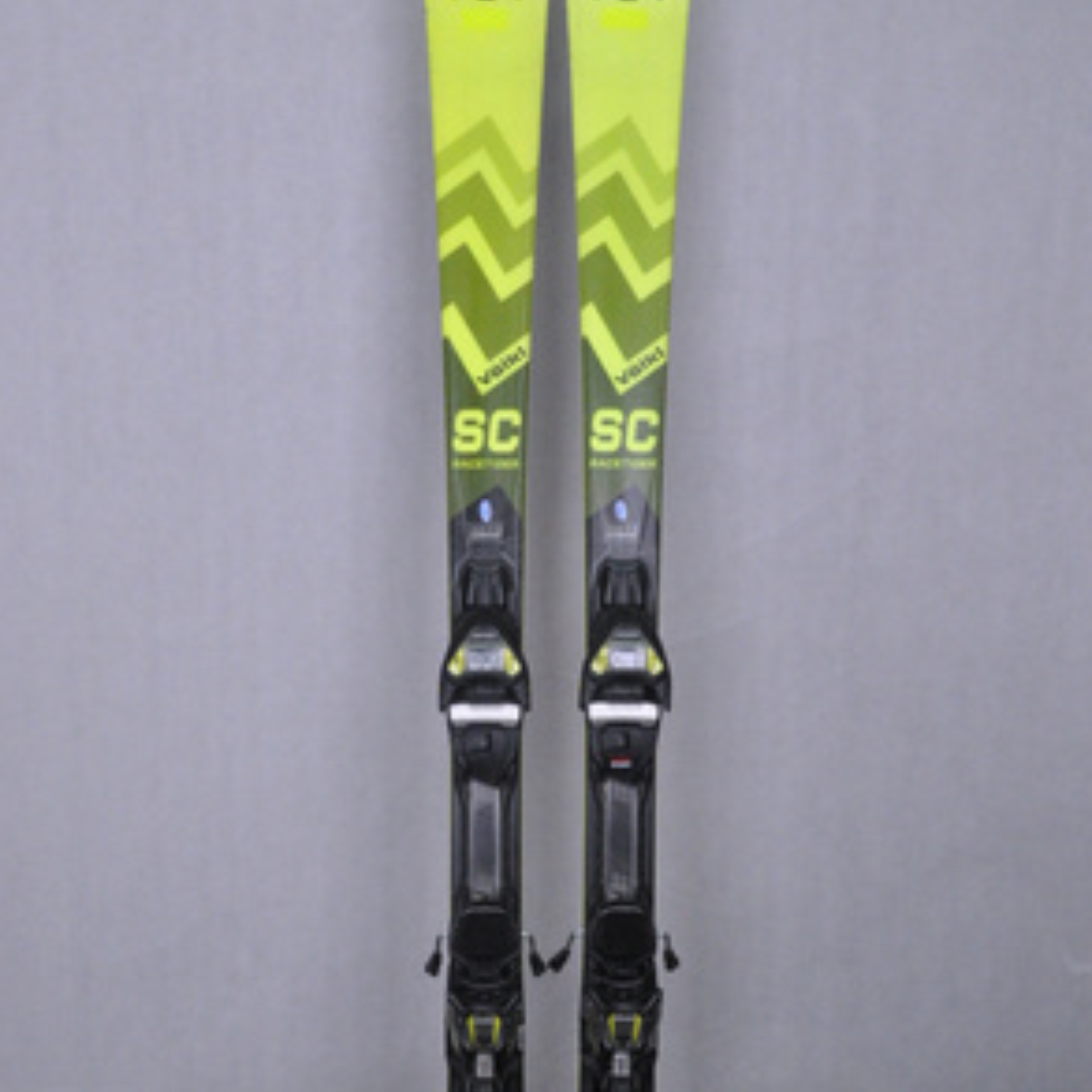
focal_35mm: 47
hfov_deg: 36.1
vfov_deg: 35.8
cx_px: 546
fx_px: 1677
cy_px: 712
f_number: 9.5
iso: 3200
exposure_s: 1/125
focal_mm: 24
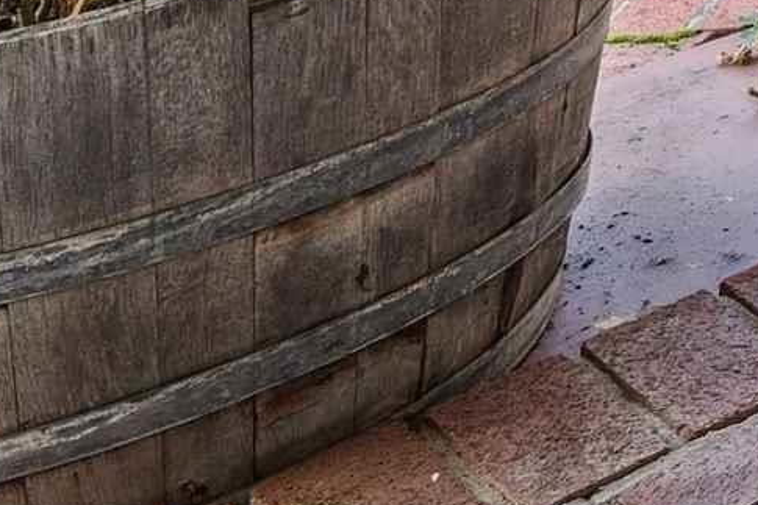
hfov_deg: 12.2
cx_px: 2154
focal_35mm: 95
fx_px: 1999
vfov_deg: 10.5
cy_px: -974
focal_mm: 15
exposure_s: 1/10
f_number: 9
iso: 100
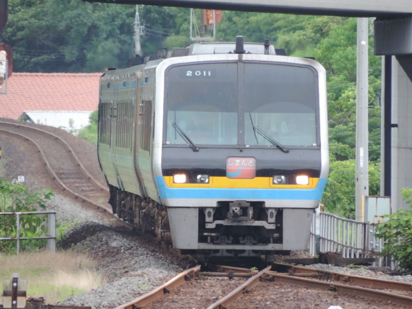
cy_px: 154
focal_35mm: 1000
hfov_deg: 2.0
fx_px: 11902
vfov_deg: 1.5
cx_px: 206
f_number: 5.9
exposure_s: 1/160
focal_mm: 180
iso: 400
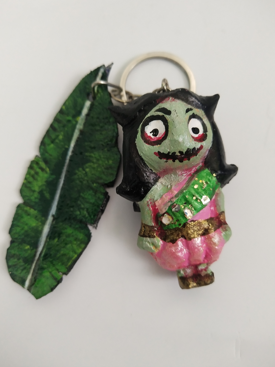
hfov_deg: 45.4
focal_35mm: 31
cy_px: 180
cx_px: 135
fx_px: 328
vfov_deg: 58.3
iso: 284
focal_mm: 3.95
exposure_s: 1/50
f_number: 1.8
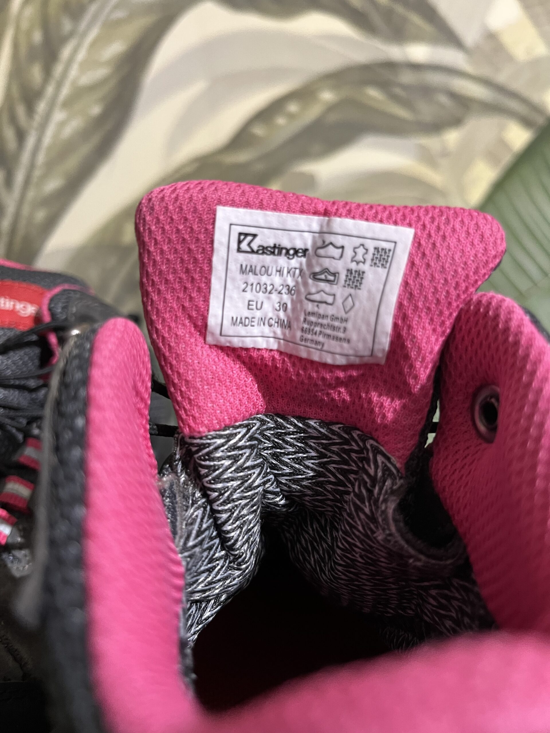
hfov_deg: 53.1
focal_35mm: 26
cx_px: 275
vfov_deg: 67.3
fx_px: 551
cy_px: 366
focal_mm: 5.1
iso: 200
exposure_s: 1/50
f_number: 1.6
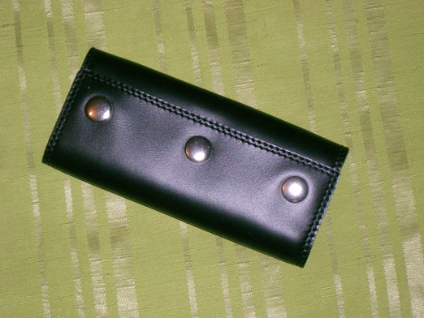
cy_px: 160
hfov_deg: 16.5
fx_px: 1458
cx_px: 210
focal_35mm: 119
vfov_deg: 12.5
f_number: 5.2
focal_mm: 18.6
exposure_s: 1/100
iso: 400
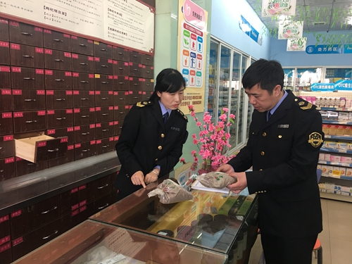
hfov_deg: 61.7
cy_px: 132
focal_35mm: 29
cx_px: 176
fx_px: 295
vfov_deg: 48.2
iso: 50
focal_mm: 4.15
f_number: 2.2
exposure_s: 1/17
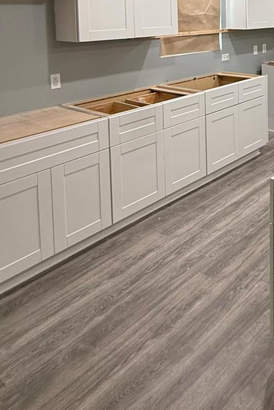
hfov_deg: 34.2
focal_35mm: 34
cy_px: 34
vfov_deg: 49.2
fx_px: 388
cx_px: 295
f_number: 2.2
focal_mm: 2.22
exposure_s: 1/120
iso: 200
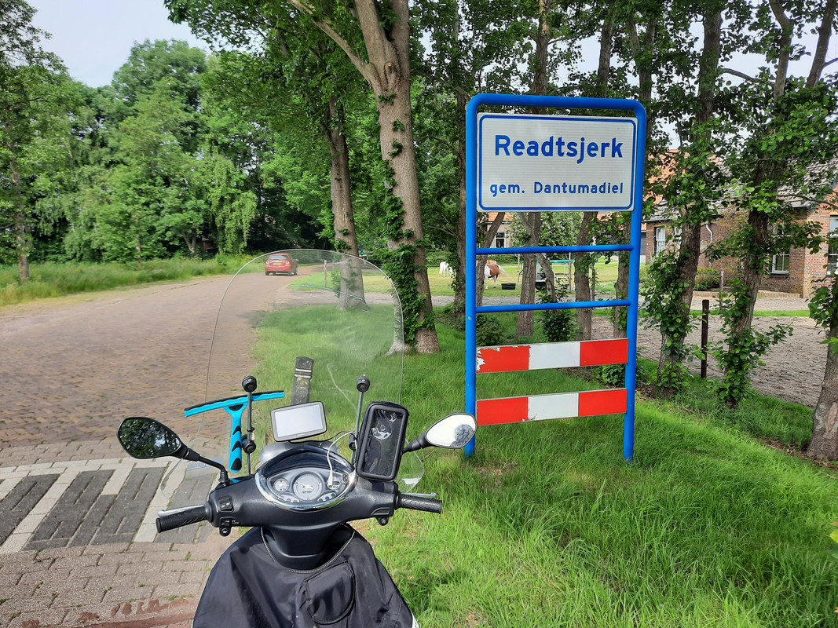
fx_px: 605
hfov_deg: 69.4
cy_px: 314
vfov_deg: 54.9
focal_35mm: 25
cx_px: 419
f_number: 2
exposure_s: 1/389
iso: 32
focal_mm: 4.6
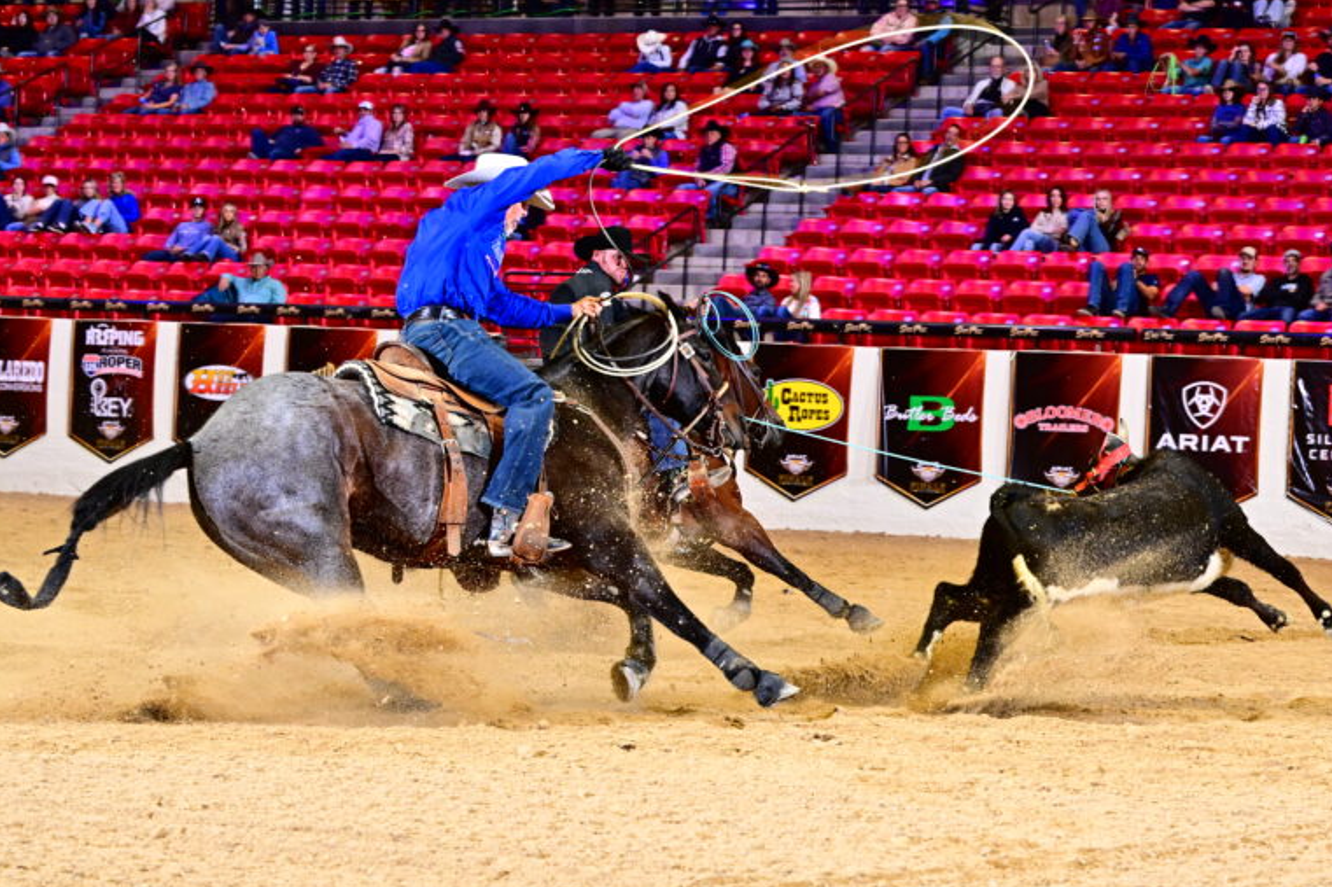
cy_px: 446
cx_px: 667
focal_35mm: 106
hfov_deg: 19.3
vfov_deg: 12.9
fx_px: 3921
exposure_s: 1/250
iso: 1250
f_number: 5
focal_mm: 70
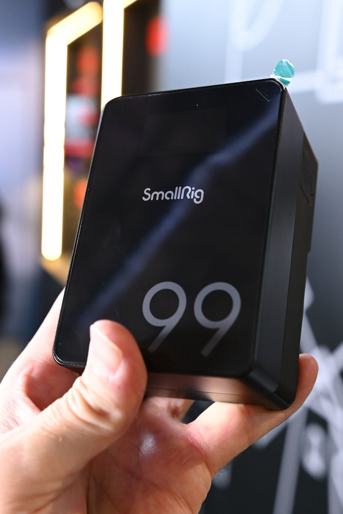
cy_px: 257
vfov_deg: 42.7
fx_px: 657
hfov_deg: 29.3
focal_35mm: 46
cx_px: 172
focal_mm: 31
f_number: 5
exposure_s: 1/50
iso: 1600
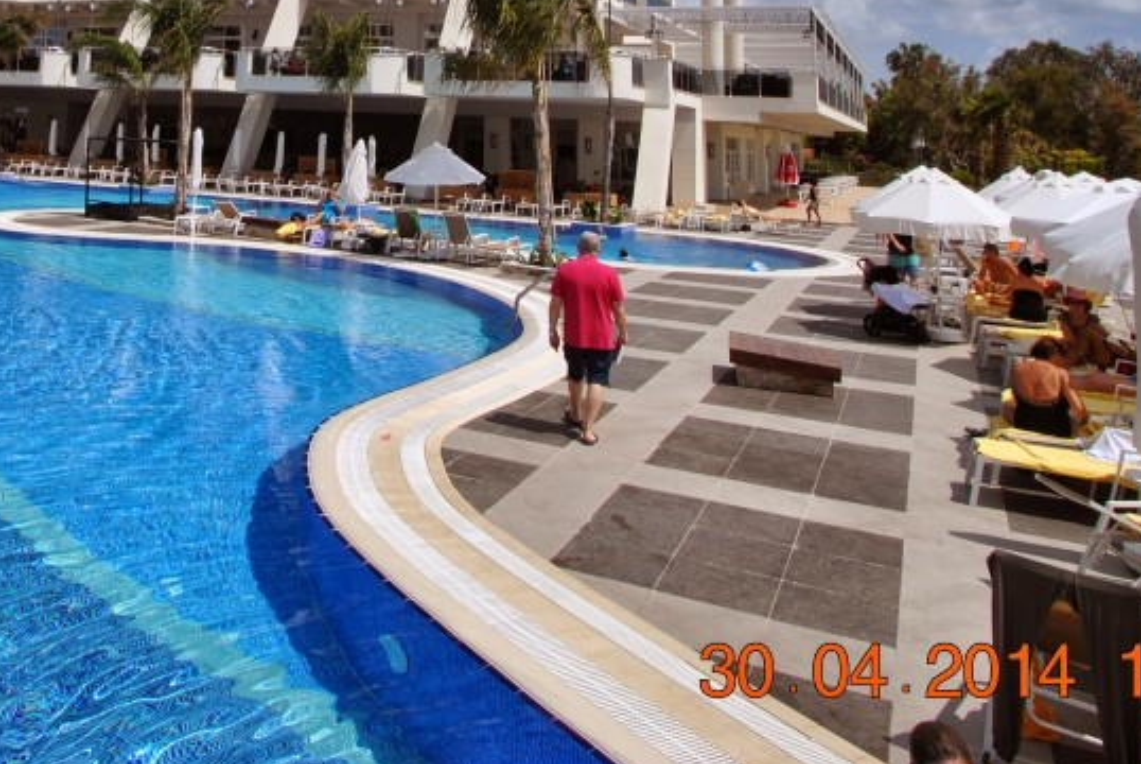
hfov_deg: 56.4
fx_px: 1015
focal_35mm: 32
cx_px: 317
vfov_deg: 36.5
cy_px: -21
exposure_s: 1/400
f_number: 10
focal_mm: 10
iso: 100
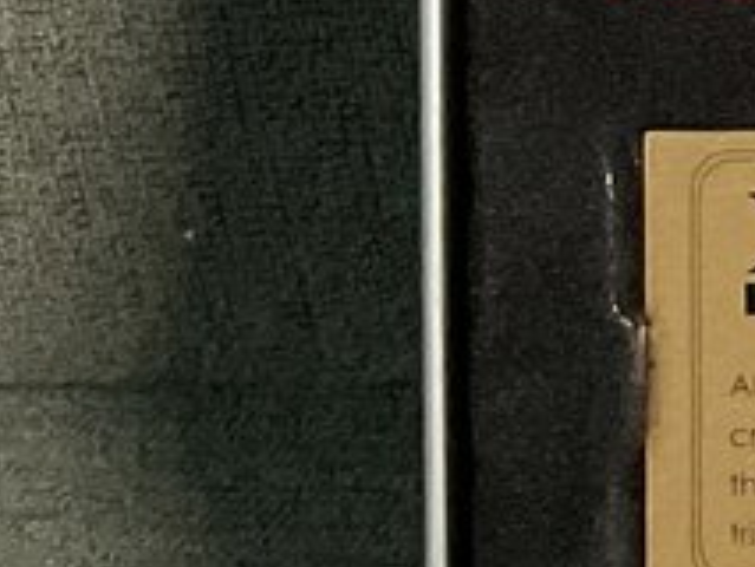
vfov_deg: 7.0
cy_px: -583
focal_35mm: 206
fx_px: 4496
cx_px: 2267
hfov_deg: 8.2
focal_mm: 3
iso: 80
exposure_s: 1/60
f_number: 1.8
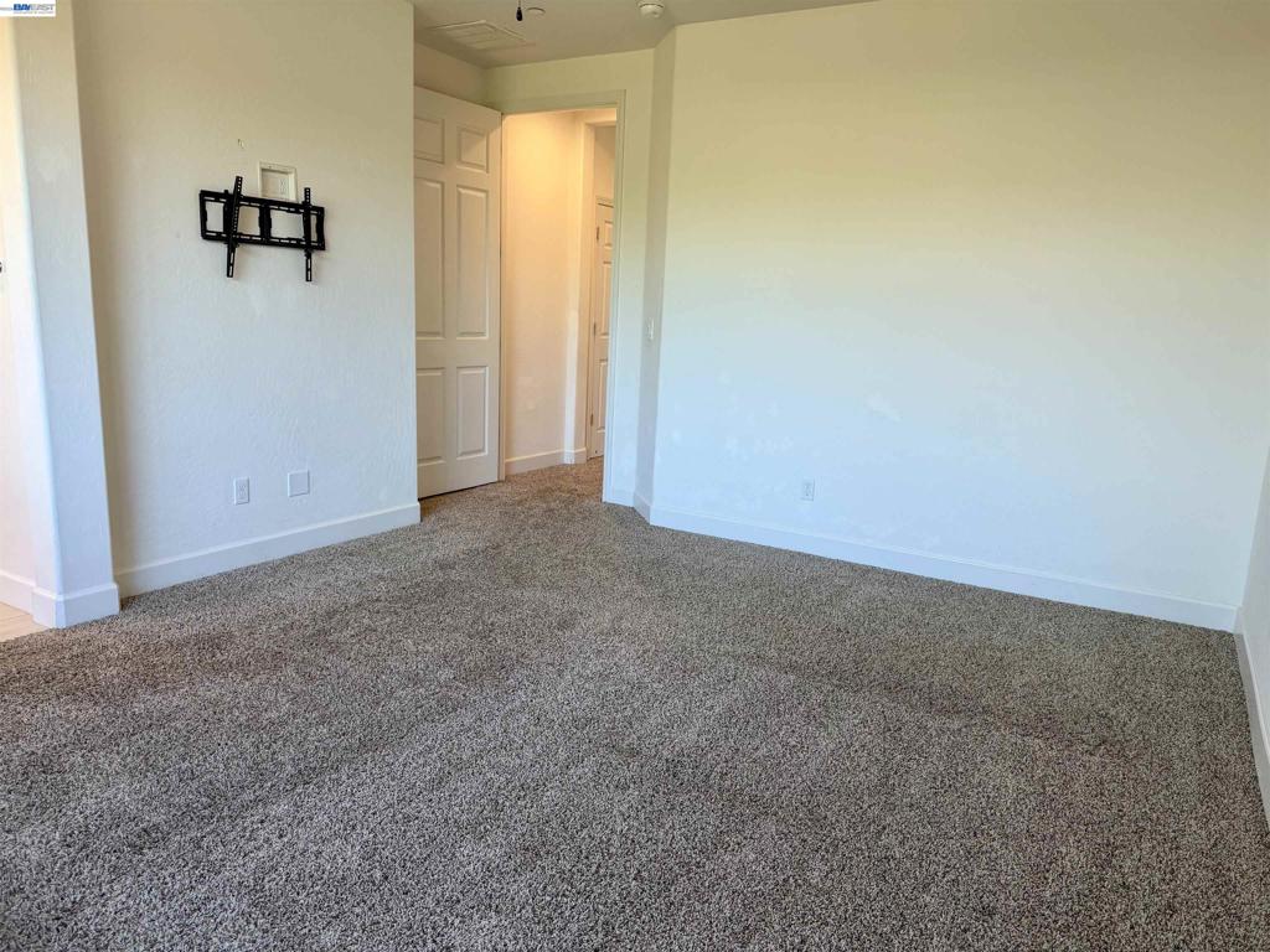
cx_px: 635
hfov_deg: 71.6
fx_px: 881
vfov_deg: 56.8
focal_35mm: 24
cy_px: 476
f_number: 1.78
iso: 125
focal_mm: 6.76
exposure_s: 1/120
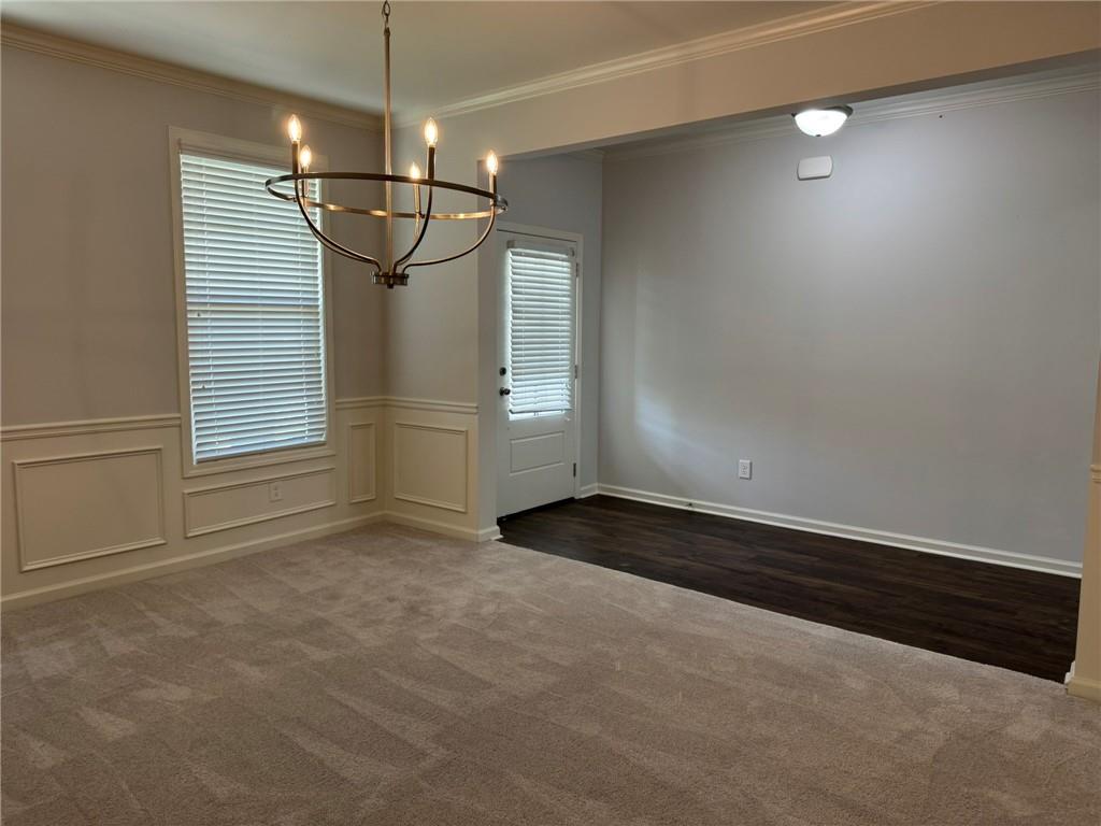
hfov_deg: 71.6
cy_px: 413
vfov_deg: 56.8
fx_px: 763
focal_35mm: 24
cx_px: 550
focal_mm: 6.76
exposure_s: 1/120
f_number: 1.78
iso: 160
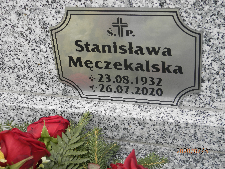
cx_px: 112
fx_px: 357
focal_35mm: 55
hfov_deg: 34.9
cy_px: 84
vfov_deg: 26.6
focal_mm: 9.9
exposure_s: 1/250
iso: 80
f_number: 3.8
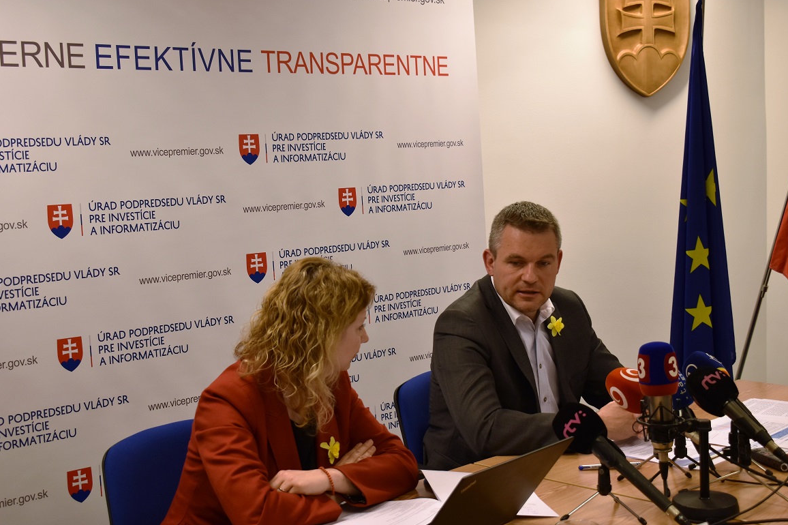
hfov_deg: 36.6
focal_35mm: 55
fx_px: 1193
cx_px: 397
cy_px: 263
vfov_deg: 24.8
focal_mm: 35
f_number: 5
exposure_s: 1/100
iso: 400
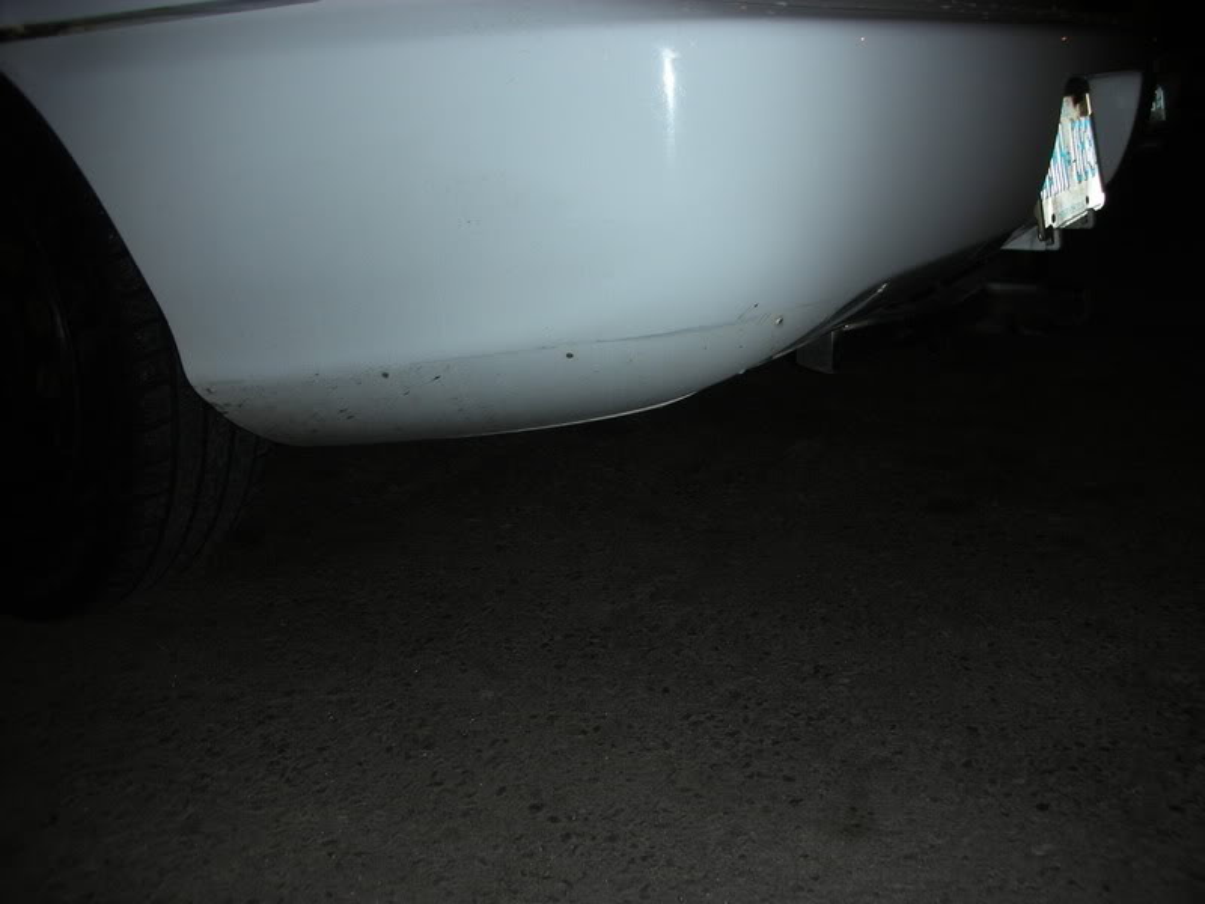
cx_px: 602
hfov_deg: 52.6
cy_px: 452
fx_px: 1218
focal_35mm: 35
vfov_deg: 40.7
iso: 50
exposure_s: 1/60.1
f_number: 3
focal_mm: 5.8
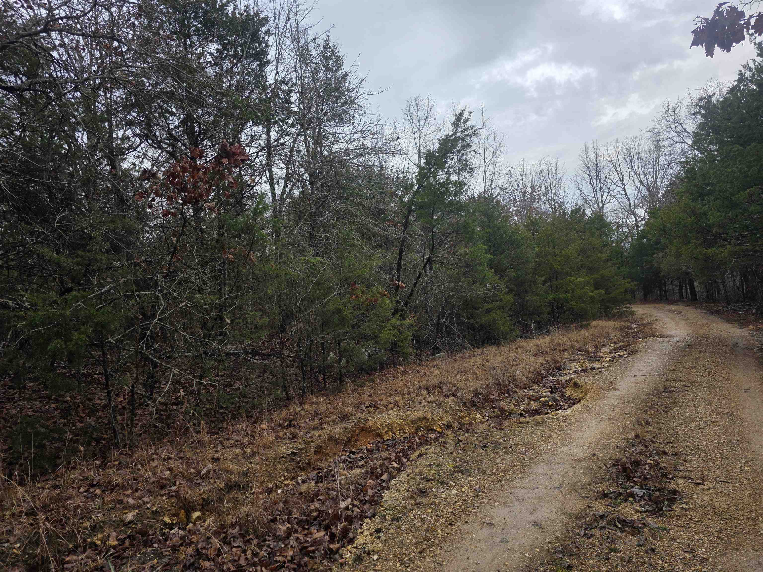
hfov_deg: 73.9
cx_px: 382
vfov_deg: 58.9
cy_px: 286
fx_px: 507
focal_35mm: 23
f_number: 1.7
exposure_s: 1/359
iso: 25
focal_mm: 6.3
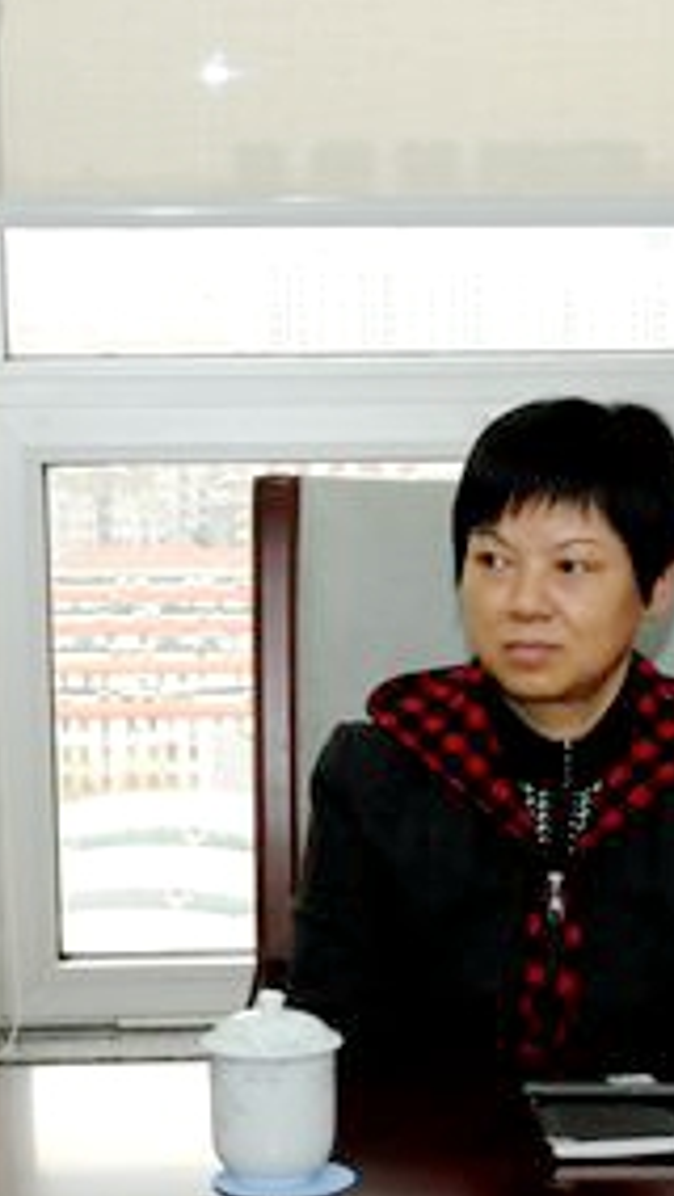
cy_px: 882
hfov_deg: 10.8
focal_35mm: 112
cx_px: 489
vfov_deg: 18.9
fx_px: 3563
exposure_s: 1/125
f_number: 7.1
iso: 1000
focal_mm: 29
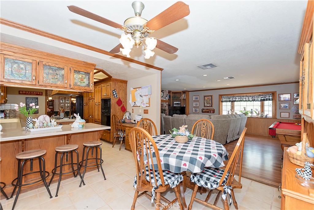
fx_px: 131
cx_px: 157
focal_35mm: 15
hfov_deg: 100.4
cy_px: 105
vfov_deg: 77.3
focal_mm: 10
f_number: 5.6
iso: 320
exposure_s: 1/60
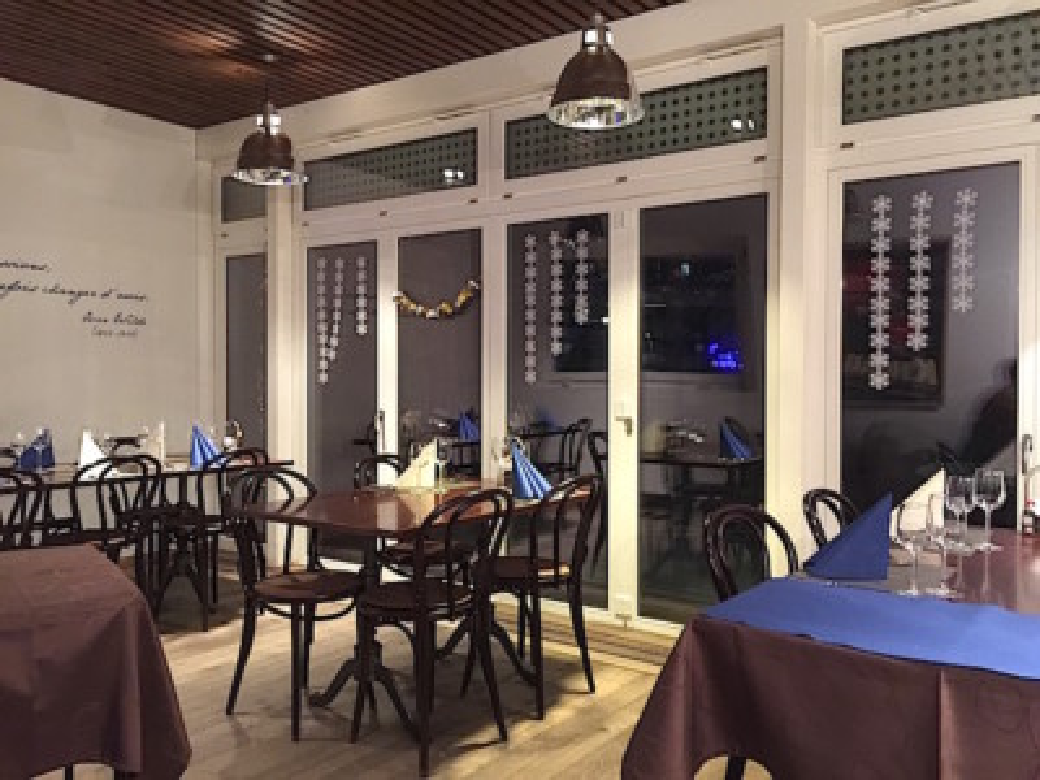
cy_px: 390
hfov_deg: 61.7
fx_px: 871
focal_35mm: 29
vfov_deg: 48.2
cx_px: 520
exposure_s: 1/8
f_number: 2.2
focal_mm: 4.15
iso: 200
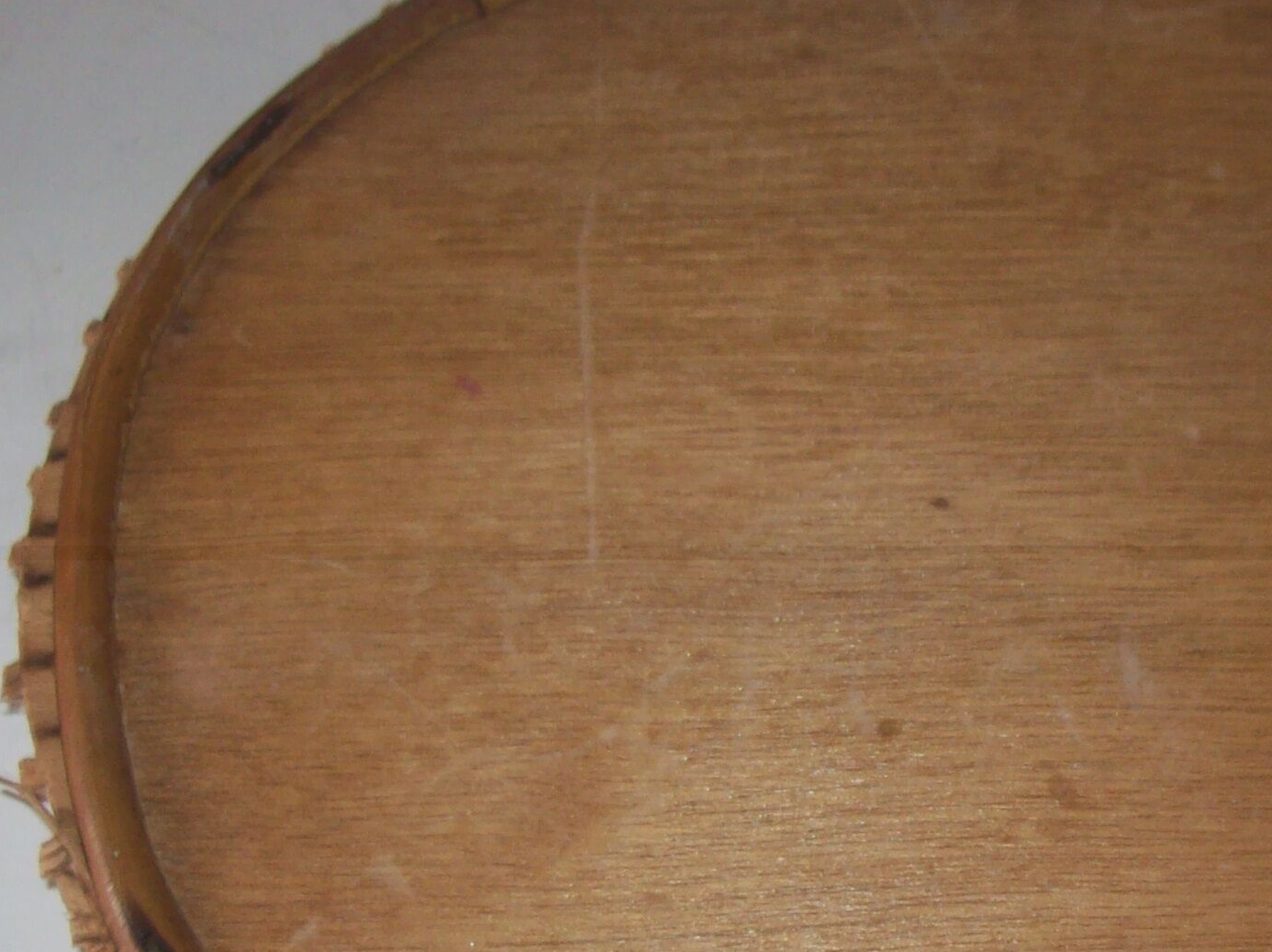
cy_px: 688
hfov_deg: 26.2
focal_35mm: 74
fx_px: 2718
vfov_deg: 19.8
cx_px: 845
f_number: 2.7
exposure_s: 1/64
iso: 80
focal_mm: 6
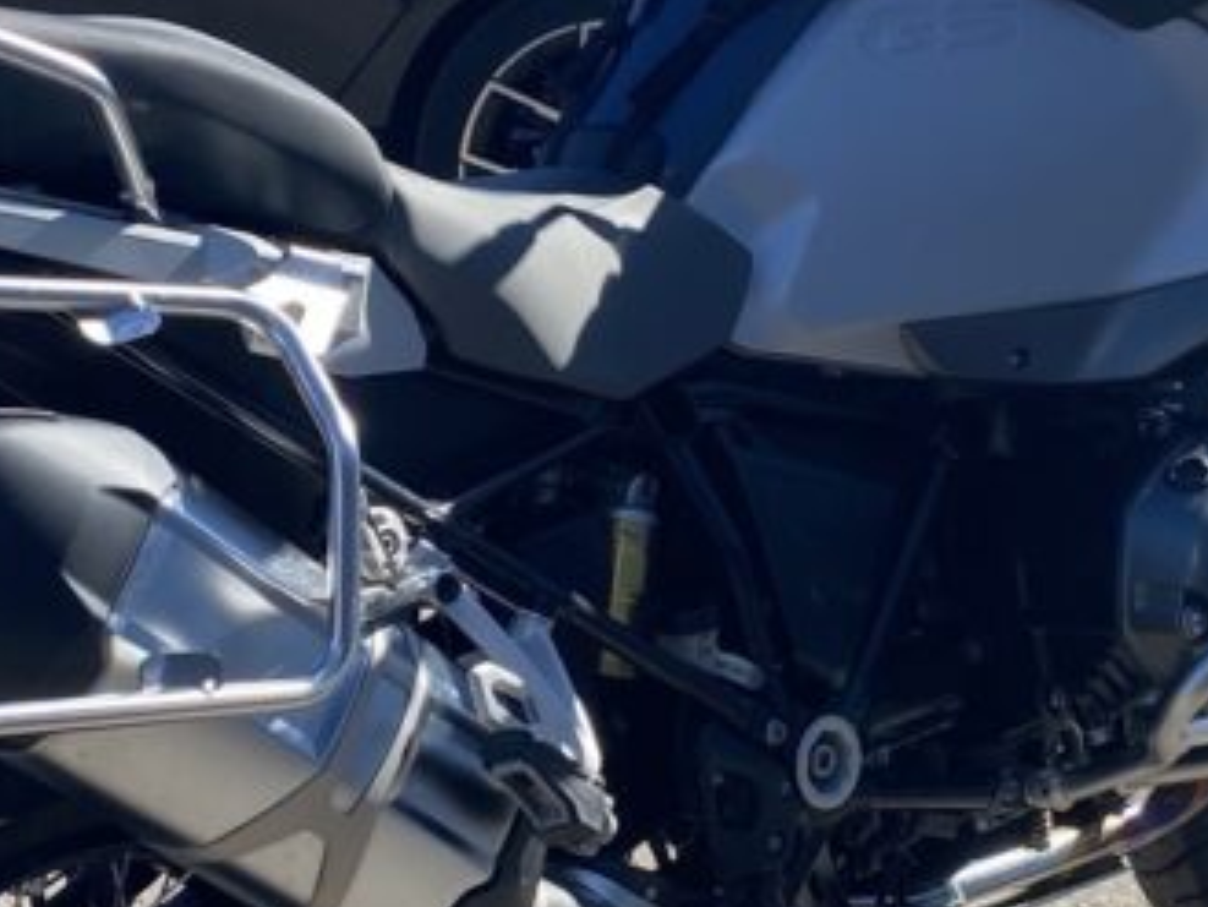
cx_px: 547
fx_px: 2828
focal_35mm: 81
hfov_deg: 24.1
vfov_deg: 18.2
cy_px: 518
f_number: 1.8
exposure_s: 1/1330
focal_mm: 4.25
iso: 32
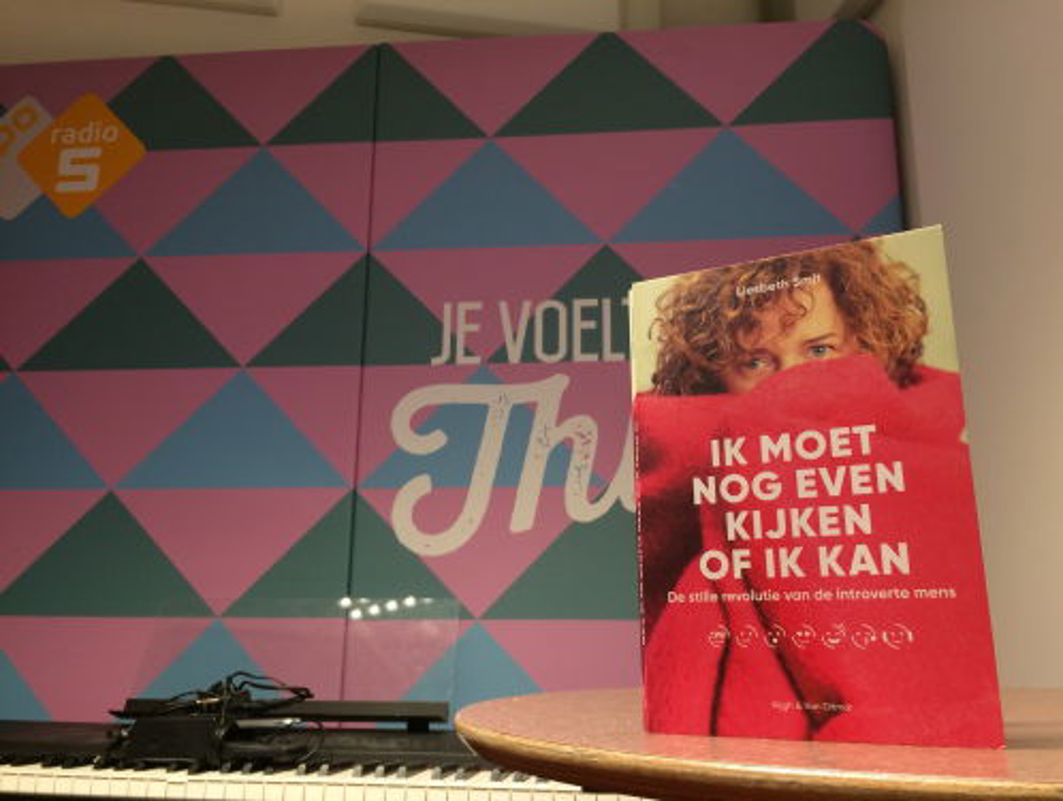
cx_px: 532
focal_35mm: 29
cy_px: 400
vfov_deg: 48.3
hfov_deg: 61.6
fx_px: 892
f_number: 2.2
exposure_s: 1/33
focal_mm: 4.15
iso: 100
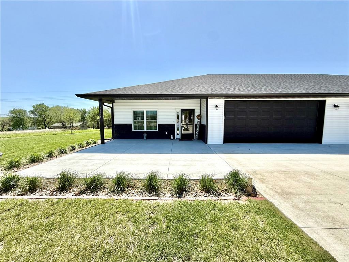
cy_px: 131
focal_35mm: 14
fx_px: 141
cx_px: 174
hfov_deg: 102.1
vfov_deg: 85.7
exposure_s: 1/2506
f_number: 2.2
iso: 50
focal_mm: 2.22
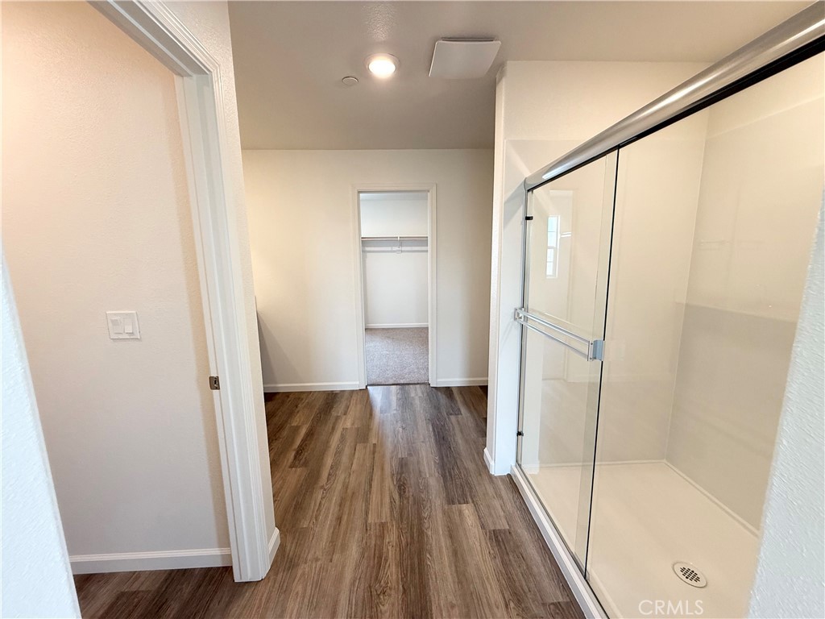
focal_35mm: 14
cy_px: 310
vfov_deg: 85.7
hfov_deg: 102.1
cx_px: 412
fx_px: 334
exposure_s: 1/120
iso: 160
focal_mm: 2.22
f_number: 2.2
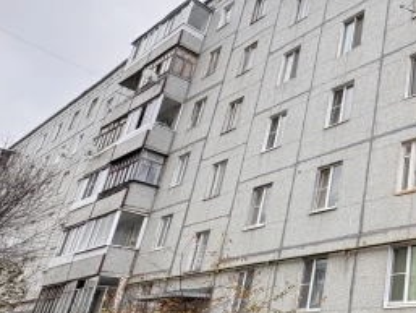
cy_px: 211
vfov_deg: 41.2
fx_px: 409
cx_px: 503
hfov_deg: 38.9
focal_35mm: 34
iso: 50
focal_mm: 2.22
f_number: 2.2
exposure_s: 1/99
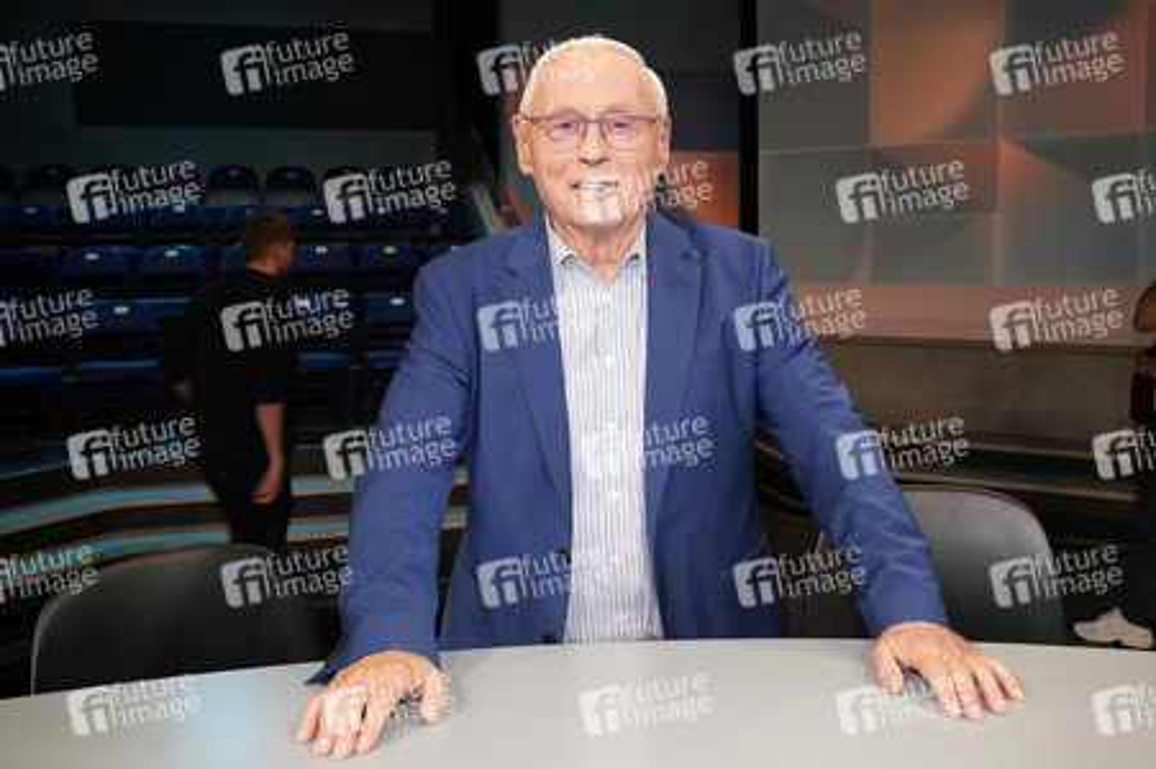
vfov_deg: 41.1
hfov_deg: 58.8
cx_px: 578
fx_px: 1027
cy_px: 384
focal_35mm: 32
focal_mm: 32
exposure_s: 1/125
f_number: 5.6
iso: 2000
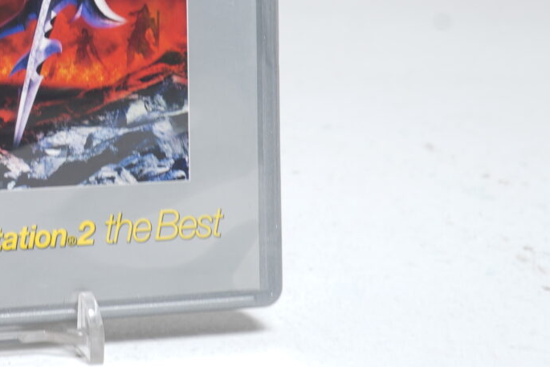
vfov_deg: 10.4
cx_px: -67
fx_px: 1941
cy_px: -175
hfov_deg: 15.7
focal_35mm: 127
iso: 64
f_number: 9
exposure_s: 1/1.25
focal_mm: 34
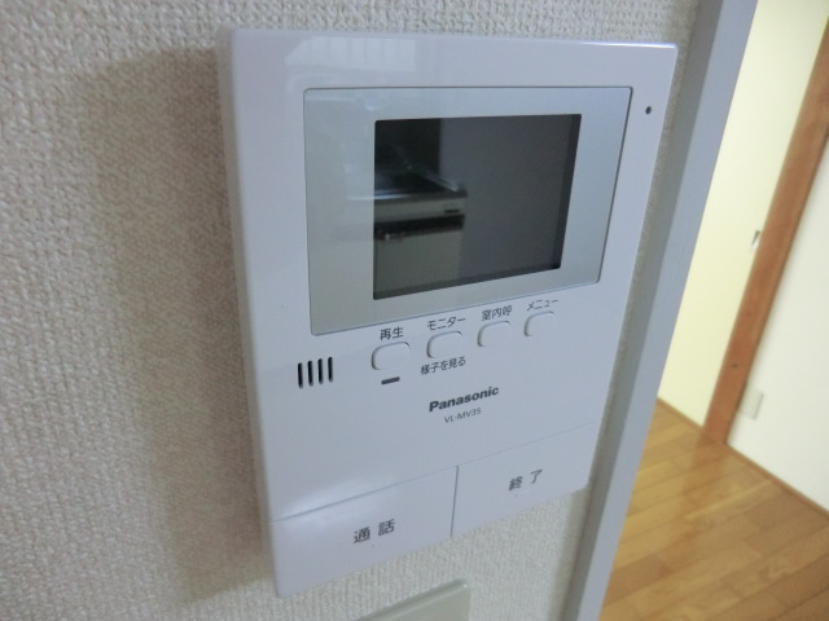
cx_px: 414
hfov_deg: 71.6
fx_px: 575
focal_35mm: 24
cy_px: 310
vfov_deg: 56.8
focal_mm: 4.3
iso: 640
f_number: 3.2
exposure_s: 1/60
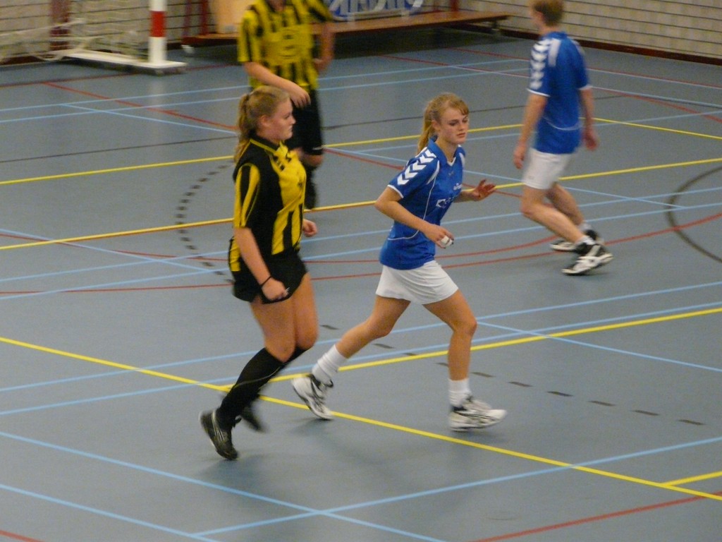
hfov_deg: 8.6
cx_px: 361
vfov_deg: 6.4
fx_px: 4818
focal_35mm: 231
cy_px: 271
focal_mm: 37.9
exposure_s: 1/60
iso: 800
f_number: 3.6
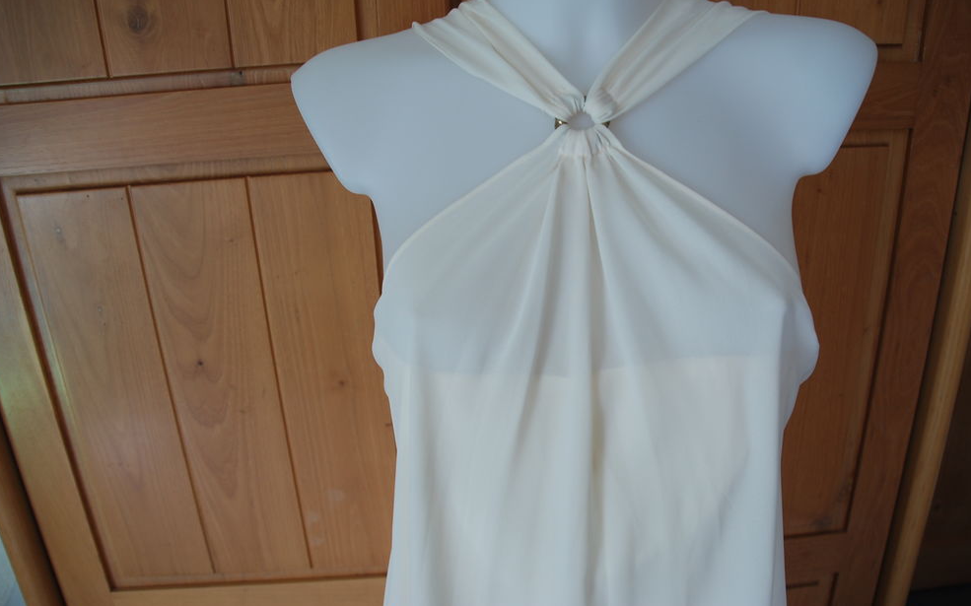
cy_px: 279
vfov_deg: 44.5
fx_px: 741
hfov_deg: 66.5
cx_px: 480
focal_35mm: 28
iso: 200
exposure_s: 1/80
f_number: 4.5
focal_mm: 18
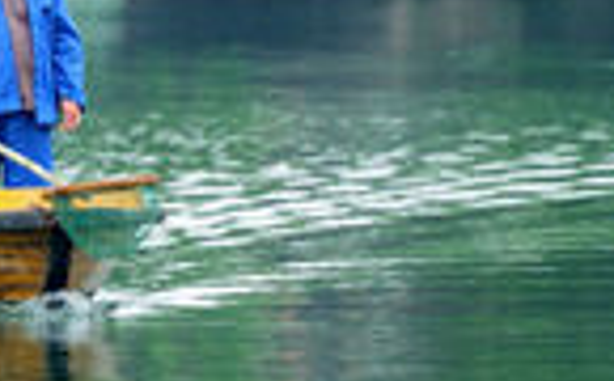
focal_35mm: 1268
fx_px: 21177
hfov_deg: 1.7
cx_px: -17
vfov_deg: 1.0
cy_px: 49
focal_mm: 200
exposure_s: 1/640
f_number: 2.8
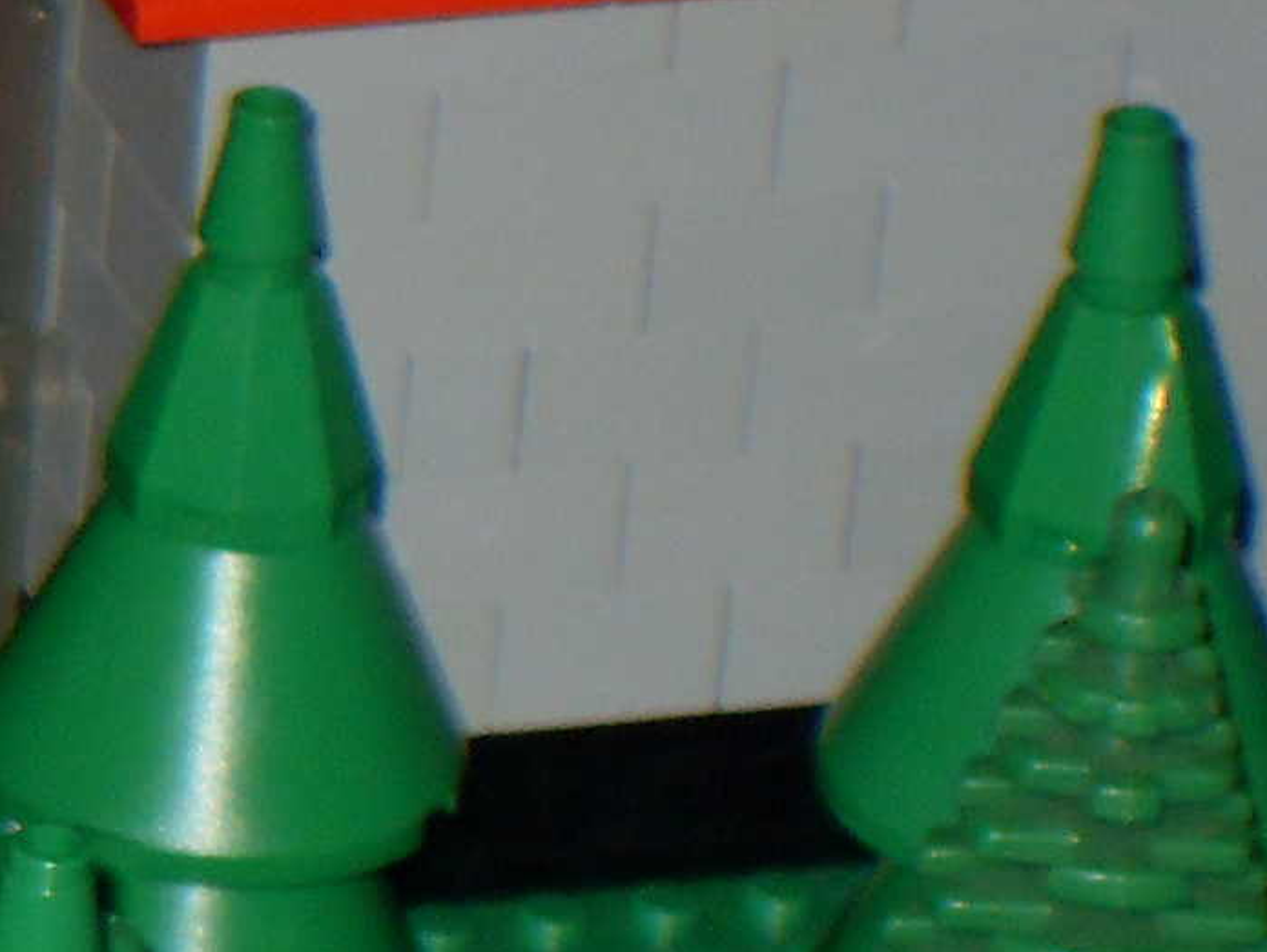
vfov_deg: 2.9
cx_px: -1694
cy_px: 157
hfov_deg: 3.7
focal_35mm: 521
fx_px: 19079
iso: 100
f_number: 5.2
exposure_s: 1/90
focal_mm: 18.1
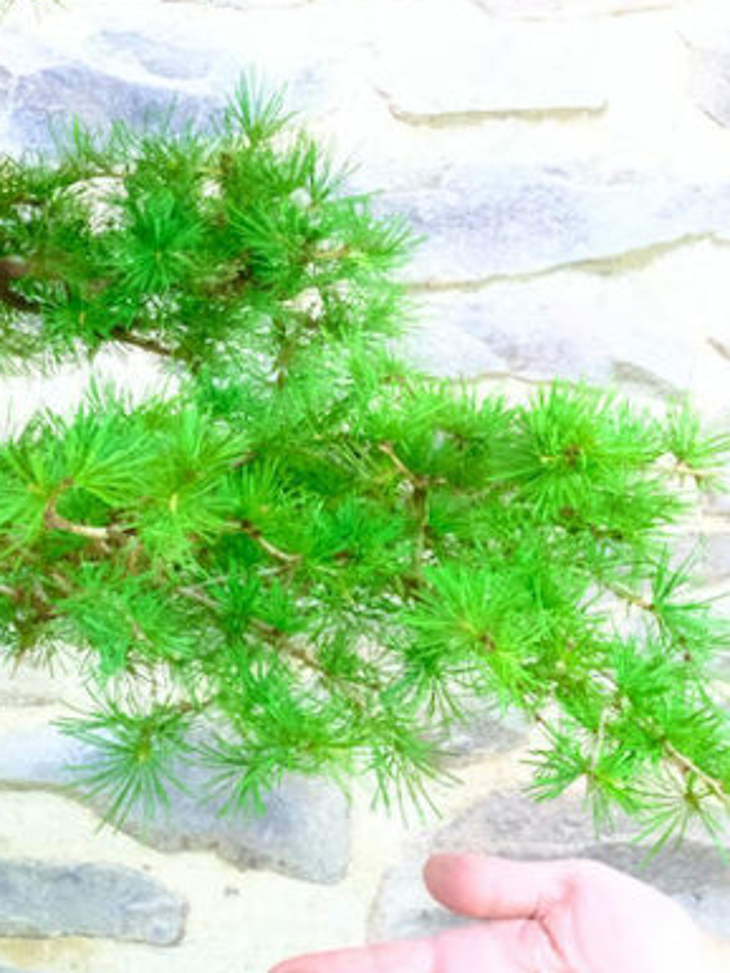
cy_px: 111
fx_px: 3962
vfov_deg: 13.9
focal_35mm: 141
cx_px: -236
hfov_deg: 10.3
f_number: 13
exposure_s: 1/30
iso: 3200
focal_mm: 31.5
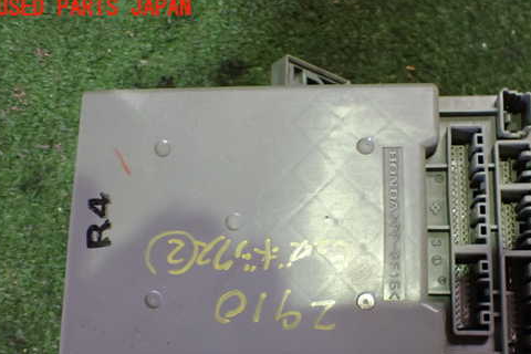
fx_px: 575
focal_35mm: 39
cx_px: 322
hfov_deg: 49.2
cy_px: 243
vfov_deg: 33.8
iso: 800
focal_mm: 5.4
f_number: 2.3
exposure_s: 1/60
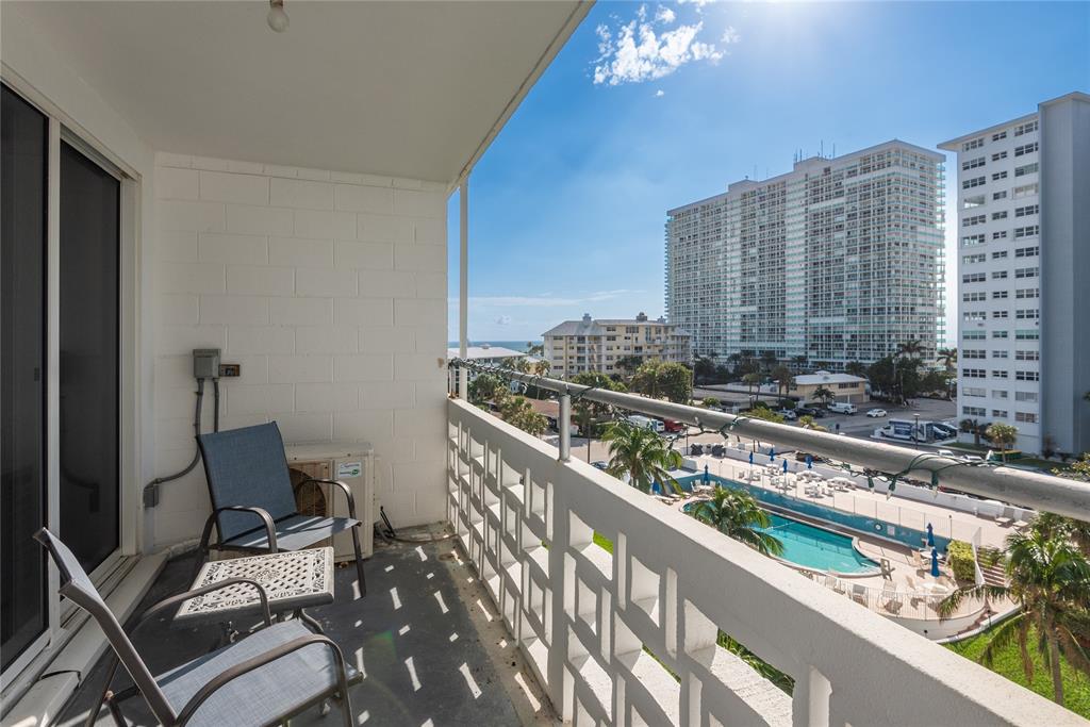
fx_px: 545
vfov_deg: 67.4
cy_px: 364
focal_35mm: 18
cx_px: 545
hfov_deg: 90.0
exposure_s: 1/1600
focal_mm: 18
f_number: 8
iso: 250
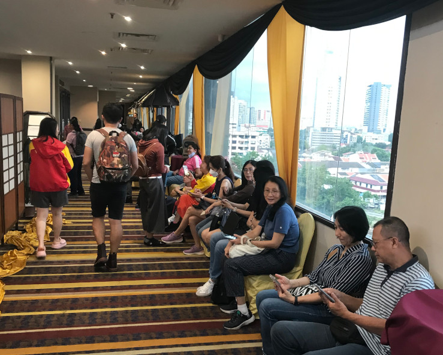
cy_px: 209
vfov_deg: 40.0
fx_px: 485
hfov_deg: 49.1
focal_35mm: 37
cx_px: 221
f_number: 1.8
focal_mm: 3.99
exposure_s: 1/17
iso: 50
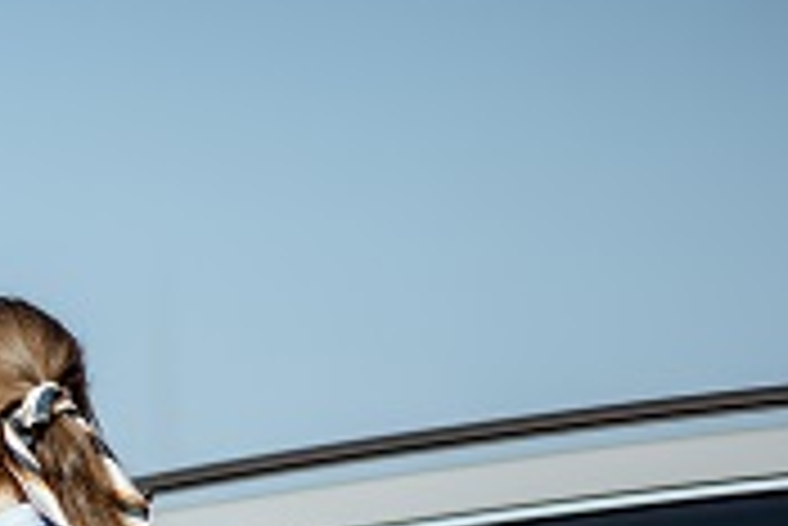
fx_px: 8500
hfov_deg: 5.2
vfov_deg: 3.5
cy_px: 1167
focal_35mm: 388
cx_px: -842
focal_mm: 85
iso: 100
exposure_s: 1/3200
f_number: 2.2
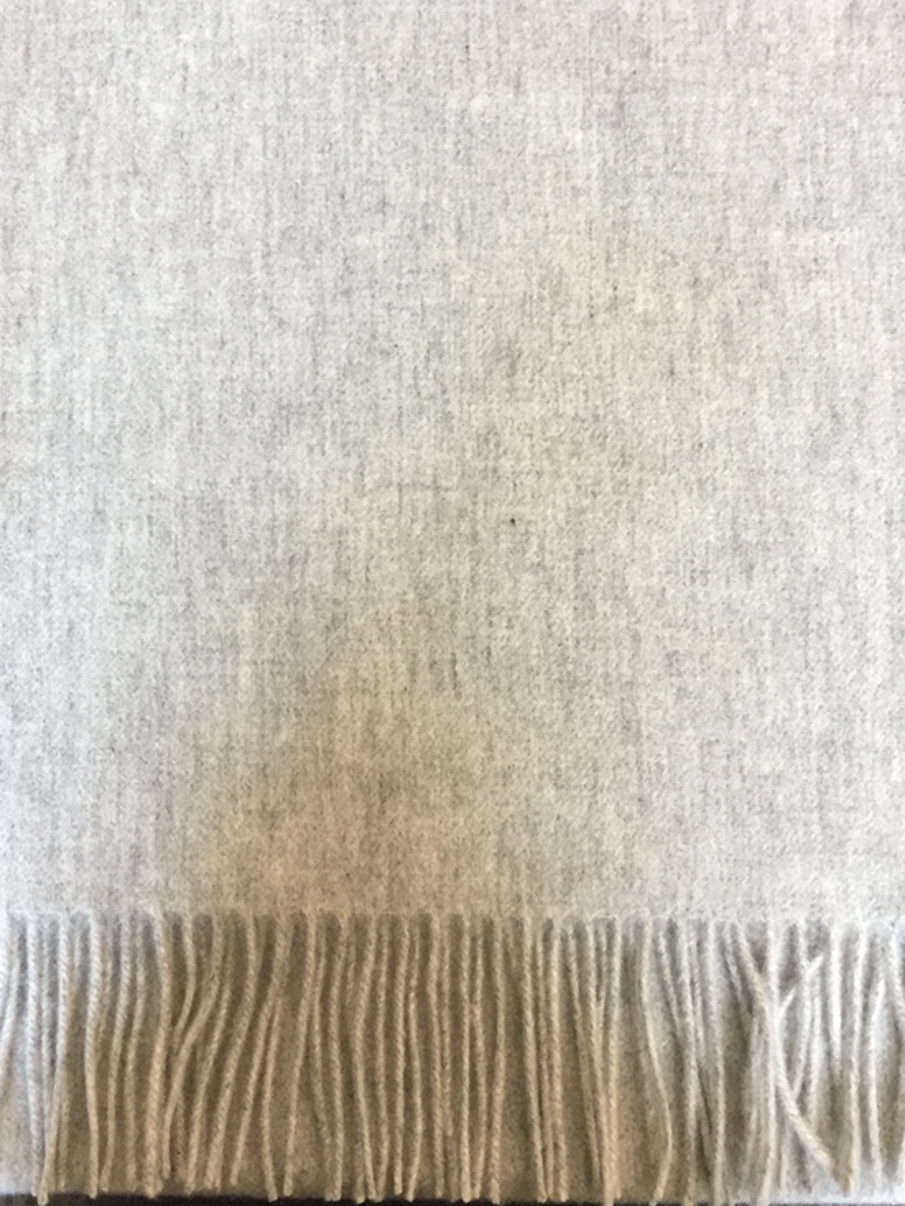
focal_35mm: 29
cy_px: 603
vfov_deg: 61.7
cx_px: 452
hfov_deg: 48.2
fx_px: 1011
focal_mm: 4.15
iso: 250
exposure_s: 1/33
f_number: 2.2
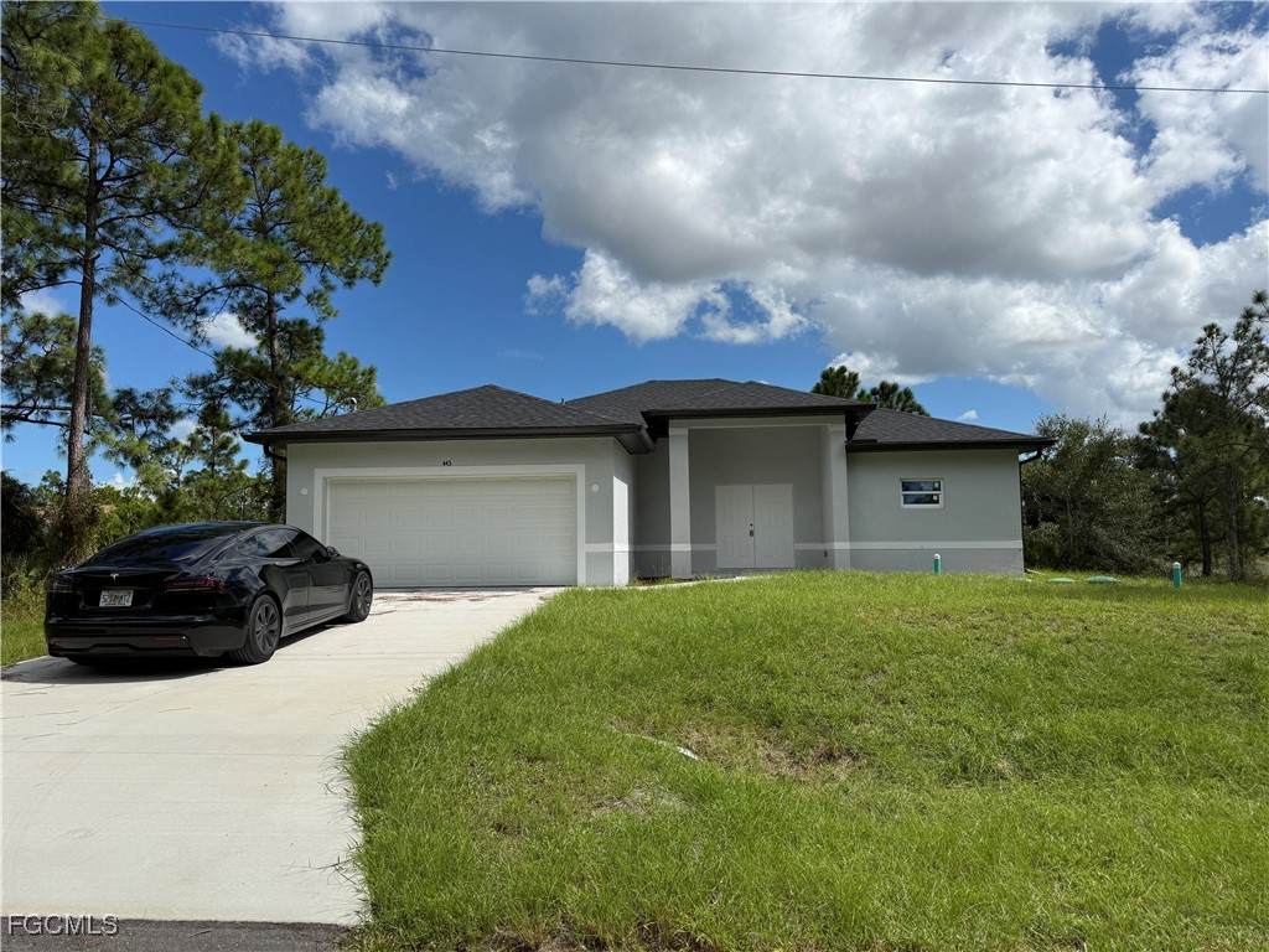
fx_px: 880
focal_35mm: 24
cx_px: 634
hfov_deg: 71.6
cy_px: 476
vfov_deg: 56.8
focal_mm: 6.76
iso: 80
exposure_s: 1/7353
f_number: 1.78
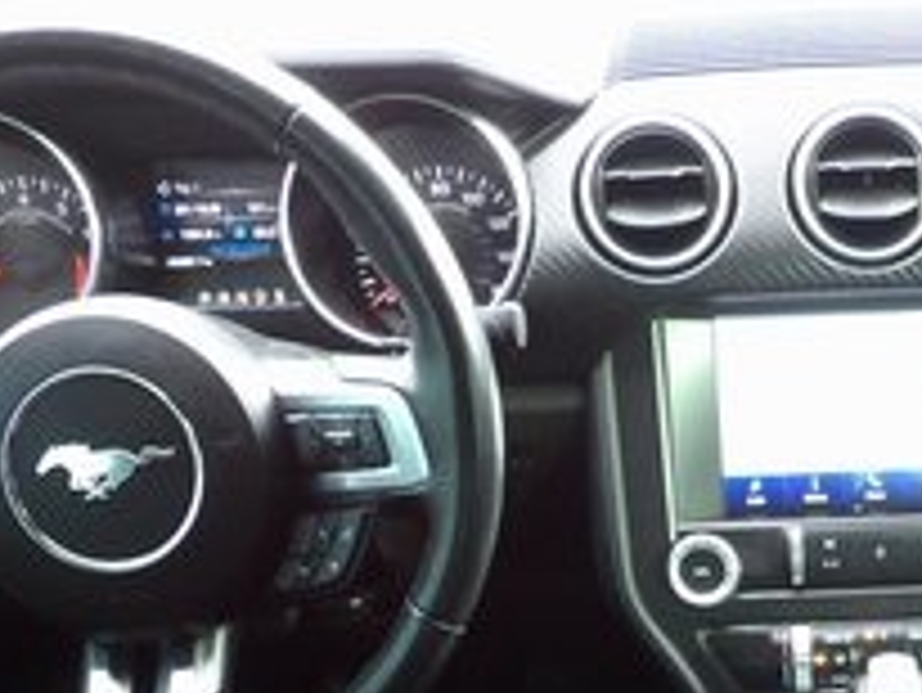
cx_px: 886
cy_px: 963
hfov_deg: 24.9
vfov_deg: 18.0
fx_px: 1999
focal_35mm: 75
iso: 215
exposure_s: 1/17
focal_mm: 4.3
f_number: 3.2
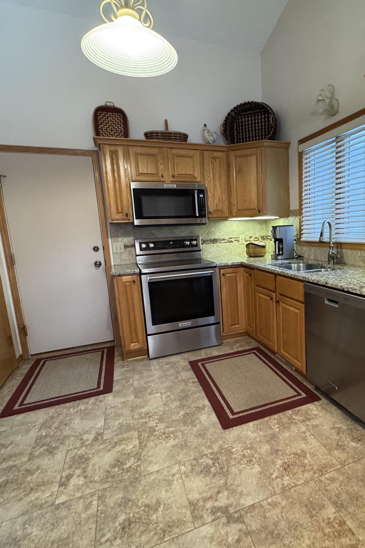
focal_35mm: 20
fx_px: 304
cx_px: 247
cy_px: 278
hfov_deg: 60.3
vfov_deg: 84.0
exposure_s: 1/60
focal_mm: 2.22
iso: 800
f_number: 2.2
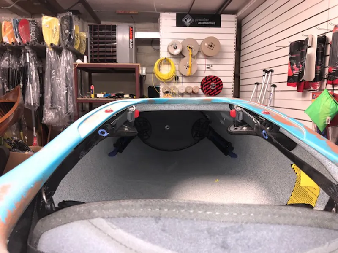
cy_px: 126
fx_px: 273
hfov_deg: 63.4
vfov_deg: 49.7
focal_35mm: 28
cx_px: 169
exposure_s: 1/50
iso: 50
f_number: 1.8
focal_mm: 4
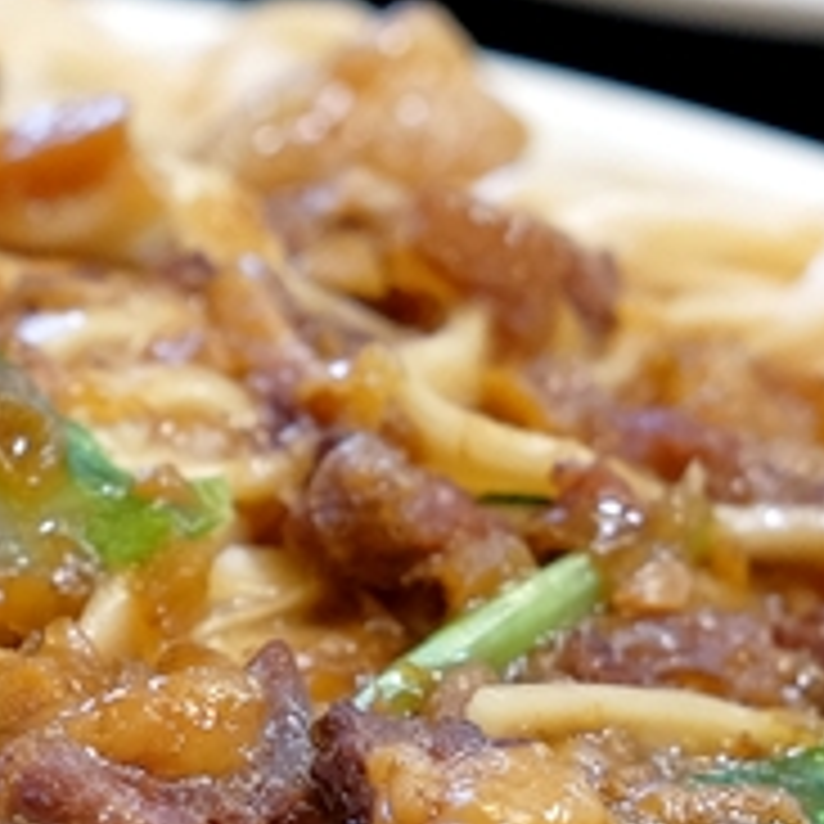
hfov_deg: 11.8
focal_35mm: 146
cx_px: -95
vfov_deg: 11.7
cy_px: 1054
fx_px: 3932
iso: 1000
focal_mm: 23
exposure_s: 1/52
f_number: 3.6
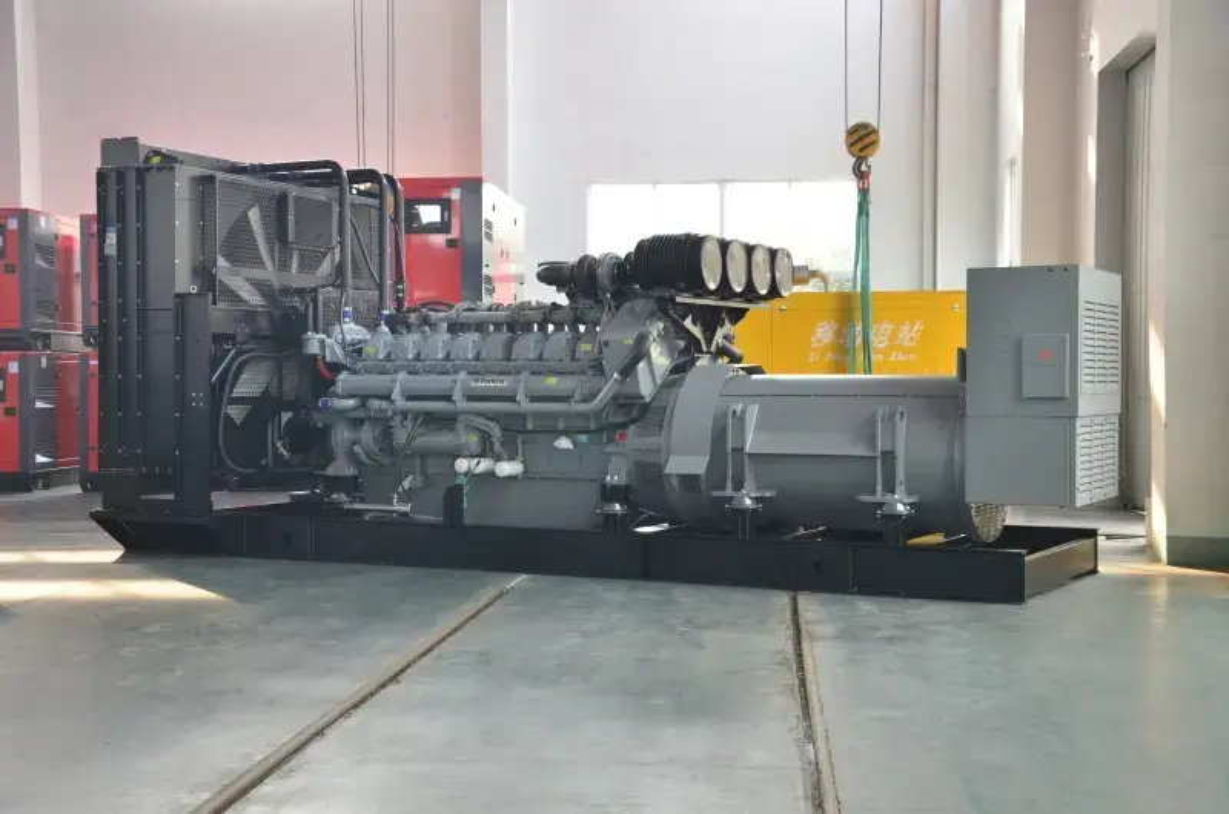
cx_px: 614
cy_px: 407
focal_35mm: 51
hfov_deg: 39.0
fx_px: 1738
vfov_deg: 26.4
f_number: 4.2
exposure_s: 1/10
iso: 160
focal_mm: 34
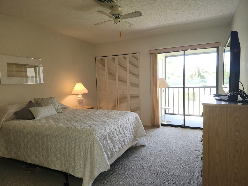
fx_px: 165
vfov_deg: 58.9
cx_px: 124
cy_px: 93
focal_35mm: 23
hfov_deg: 73.9
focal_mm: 5.54
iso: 125
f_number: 1.8
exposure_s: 1/60
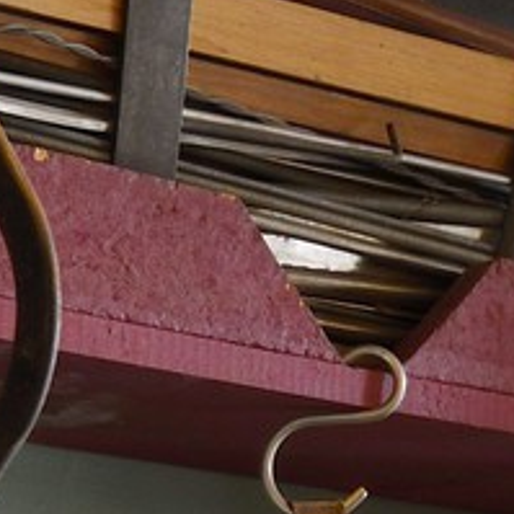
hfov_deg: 8.2
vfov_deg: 7.2
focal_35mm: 212
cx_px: 474
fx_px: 3561
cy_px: 1661
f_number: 7.1
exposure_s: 1/4
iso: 800
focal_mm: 31
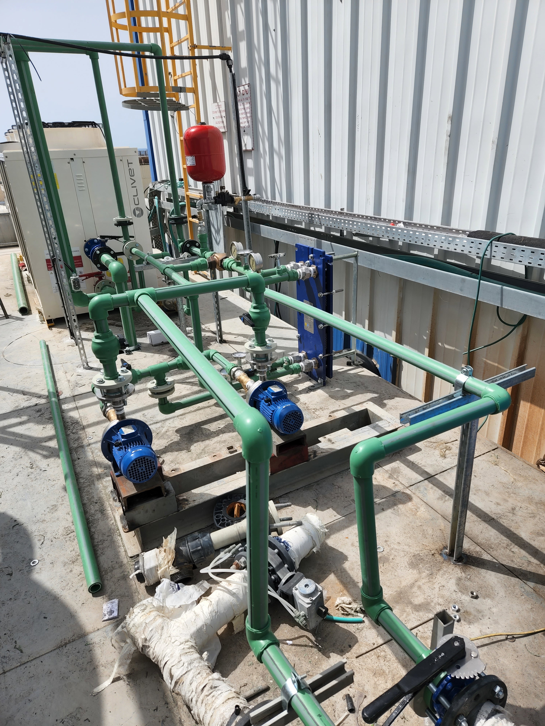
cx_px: 272
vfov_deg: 73.9
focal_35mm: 23
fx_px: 483
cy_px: 363
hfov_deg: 58.9
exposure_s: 1/1819
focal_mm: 5.4
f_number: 1.8
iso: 20
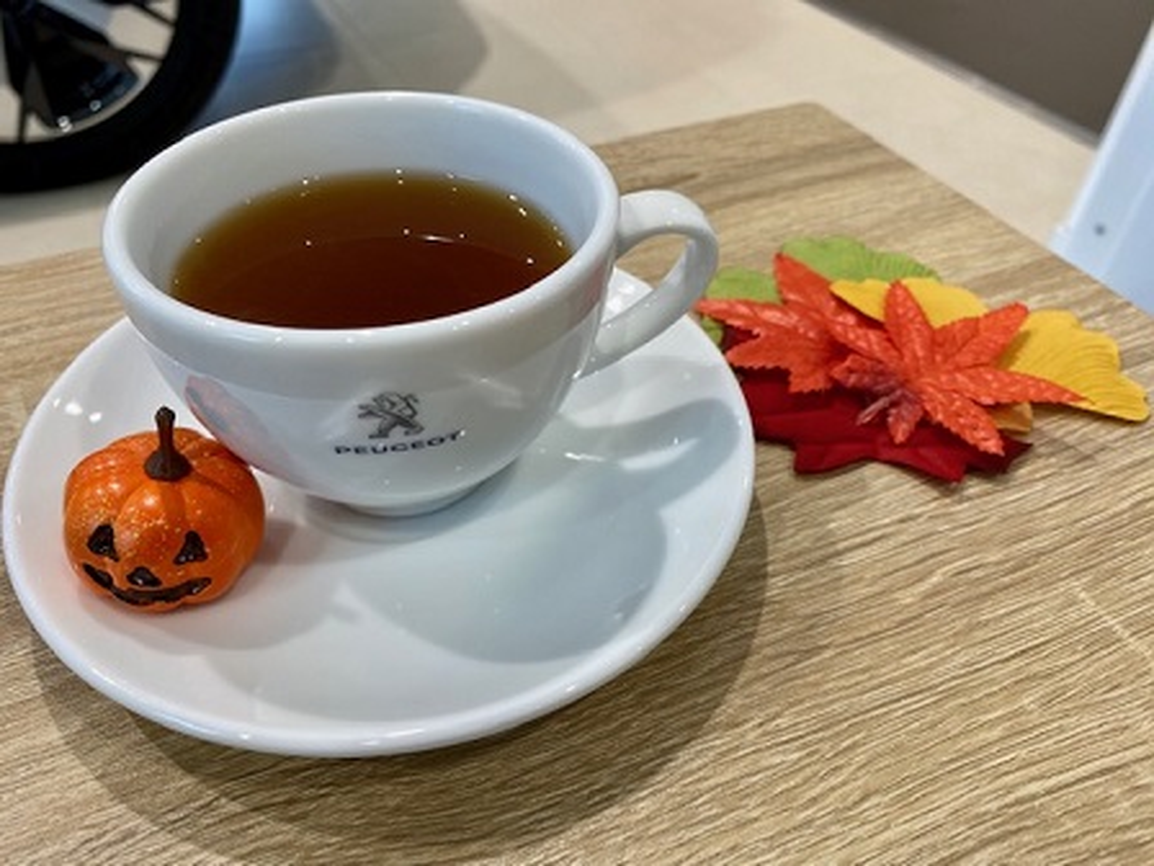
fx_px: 867
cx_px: 577
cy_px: 433
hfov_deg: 67.3
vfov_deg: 53.1
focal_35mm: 26
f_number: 1.8
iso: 50
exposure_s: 1/120
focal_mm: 4.25
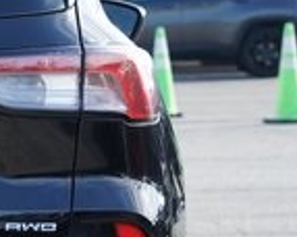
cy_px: 167
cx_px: -245
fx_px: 2949
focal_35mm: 336
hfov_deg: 5.7
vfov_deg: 4.6
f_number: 6.3
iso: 100
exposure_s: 1/100
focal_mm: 80
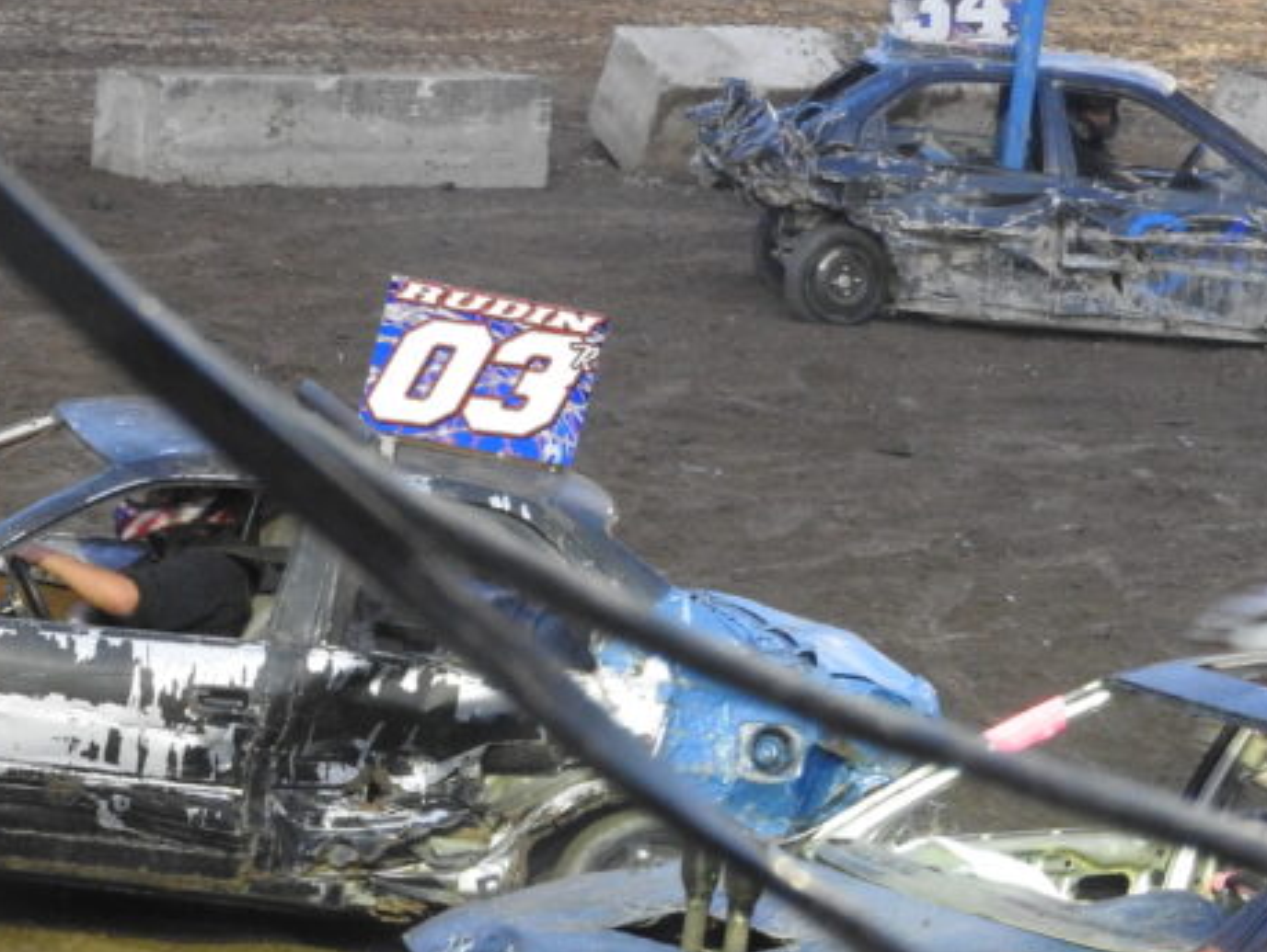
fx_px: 8571
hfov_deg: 8.4
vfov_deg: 6.4
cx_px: 6
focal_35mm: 234
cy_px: 585
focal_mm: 18.8
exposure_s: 1/15
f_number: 4.8
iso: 560
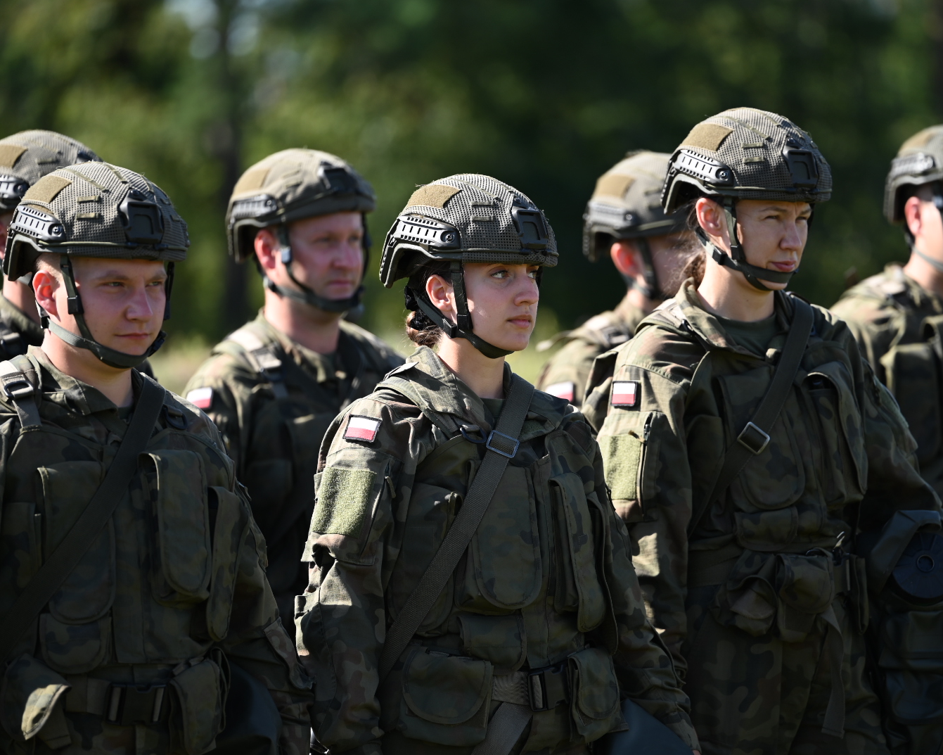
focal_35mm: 204
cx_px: 499
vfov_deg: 7.6
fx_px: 5694
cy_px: 378
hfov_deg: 9.5
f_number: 2.8
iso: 100
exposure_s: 1/640
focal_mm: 180
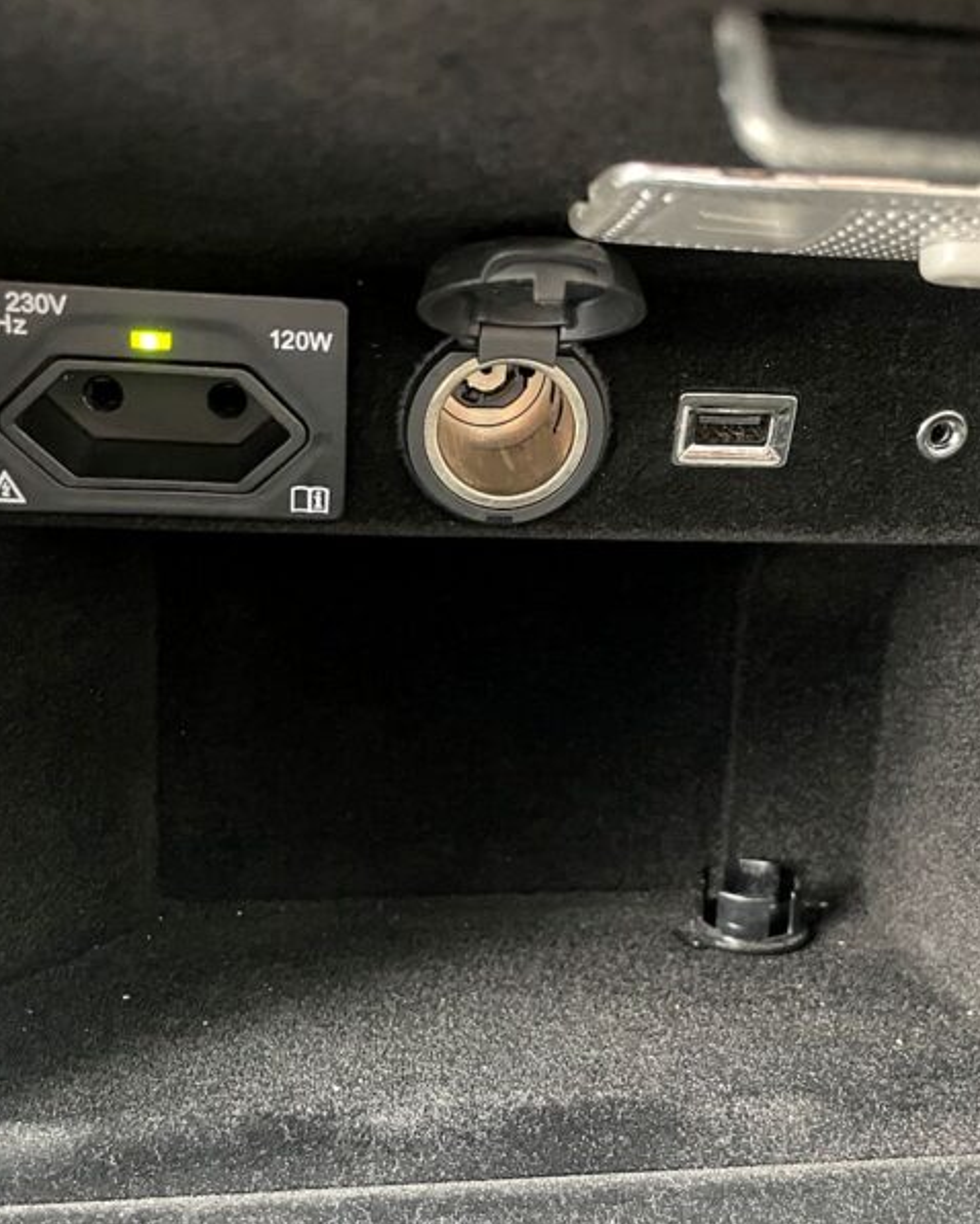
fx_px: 1232
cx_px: 500
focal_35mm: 34
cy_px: 613
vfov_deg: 52.8
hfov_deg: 43.4
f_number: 1.6
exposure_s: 1/30
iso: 1000
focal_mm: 4.2
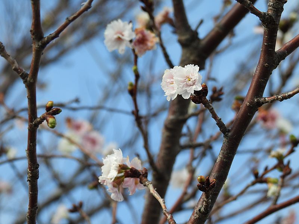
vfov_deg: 8.7
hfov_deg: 11.6
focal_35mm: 170
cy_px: 112
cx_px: 150
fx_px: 1468
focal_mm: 30.3
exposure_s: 1/640
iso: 100
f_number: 4.5
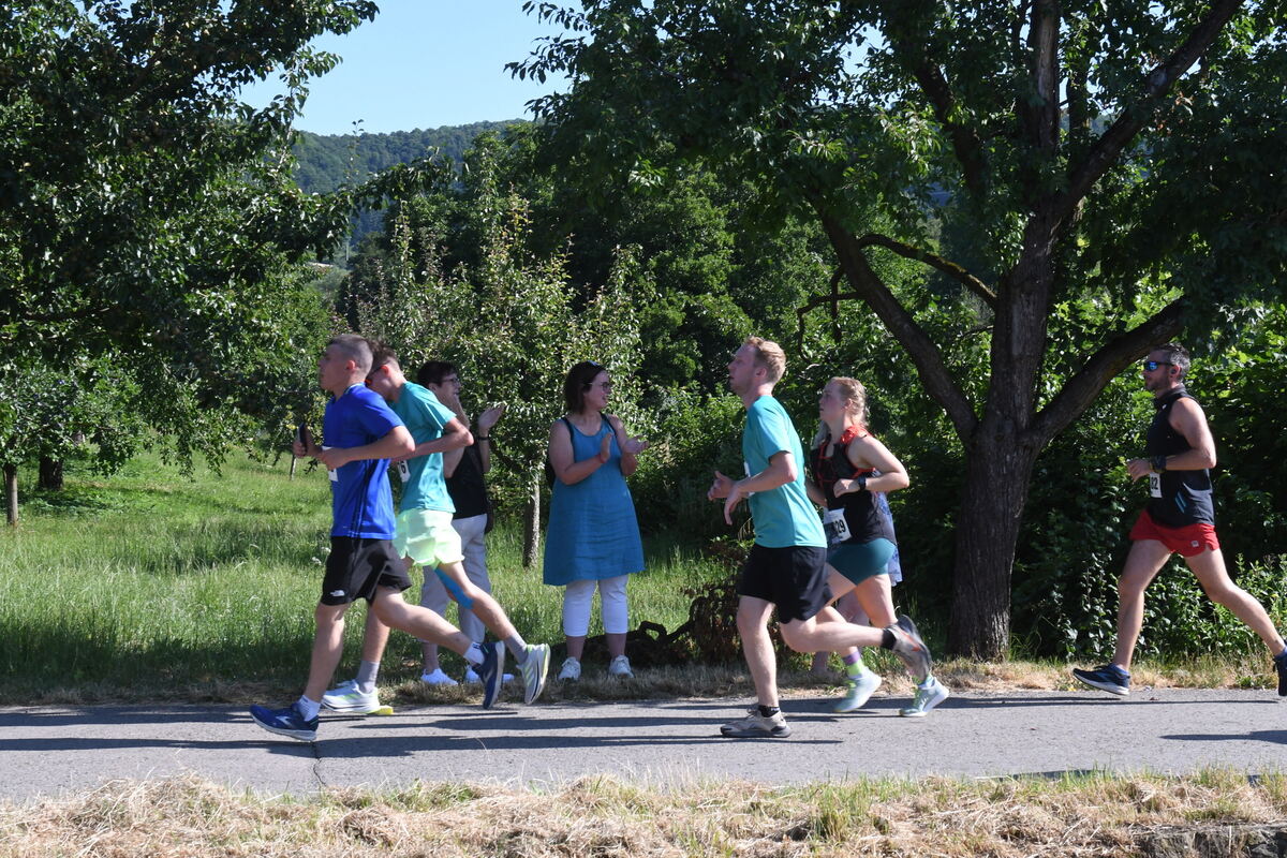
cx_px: 644
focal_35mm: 60
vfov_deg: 22.6
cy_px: 429
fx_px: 2145
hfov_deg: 33.4
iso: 640
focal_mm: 40
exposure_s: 1/320
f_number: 10
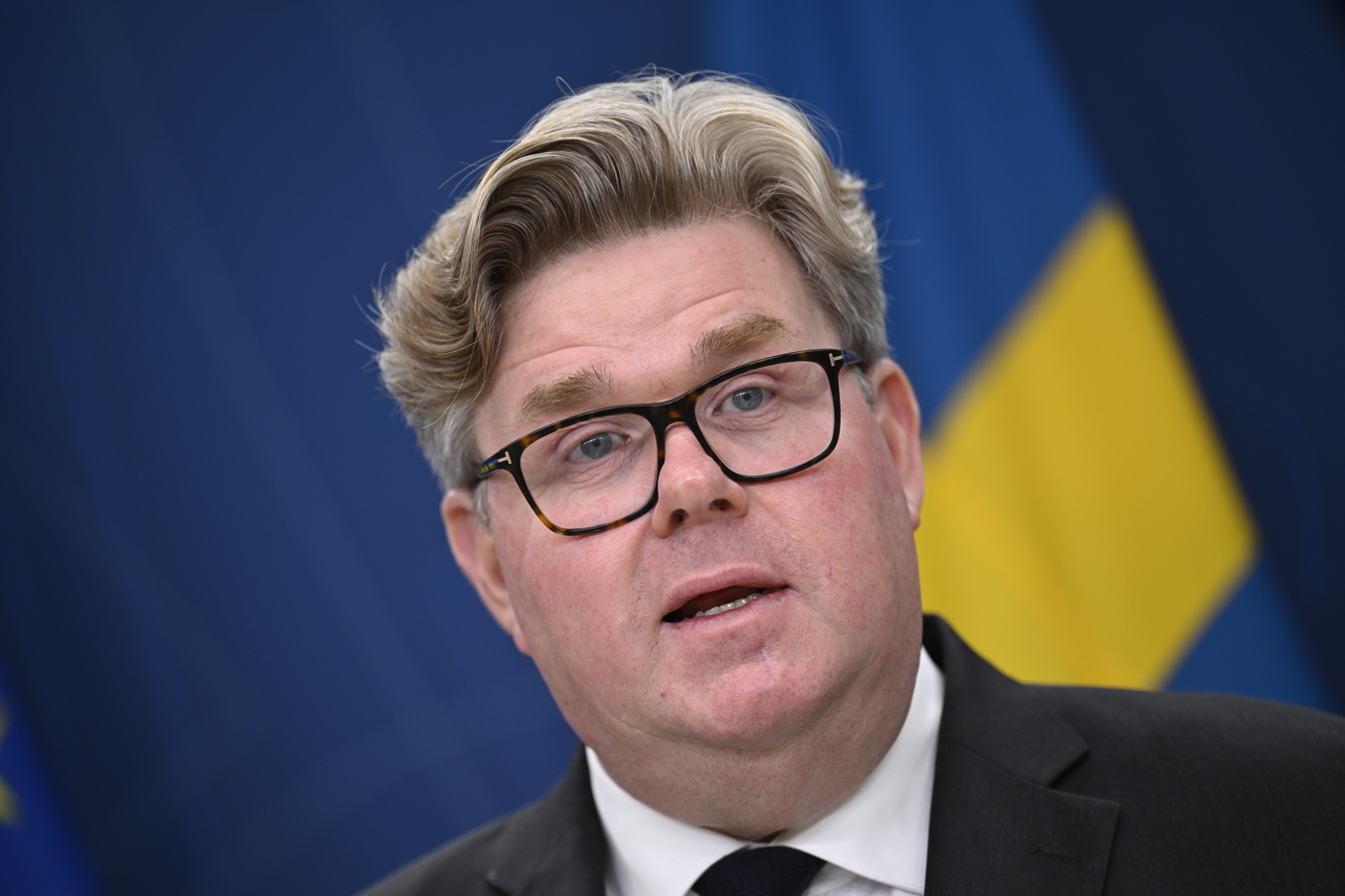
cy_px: 448
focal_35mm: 200
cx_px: 672
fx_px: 7470
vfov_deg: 6.9
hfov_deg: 10.3
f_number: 2.8
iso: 800
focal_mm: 200
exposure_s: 1/320
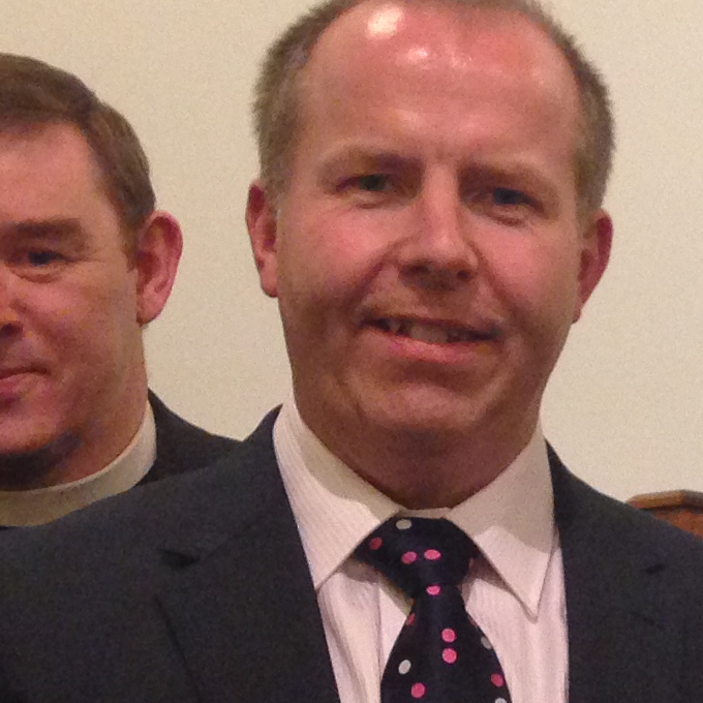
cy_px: 374
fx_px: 3217
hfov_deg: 11.8
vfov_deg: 12.5
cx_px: 1117
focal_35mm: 140
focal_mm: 4.12
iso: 250
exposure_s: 1/20
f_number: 2.4
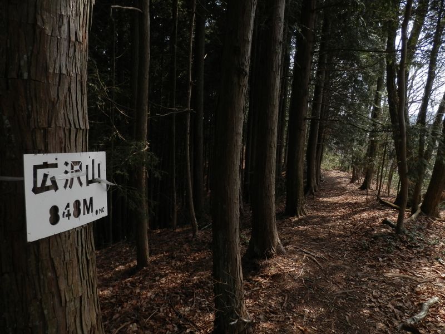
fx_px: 321
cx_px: 222
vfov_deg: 54.9
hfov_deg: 69.4
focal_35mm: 25
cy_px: 167
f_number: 3
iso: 80
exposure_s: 1/320
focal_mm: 4.5
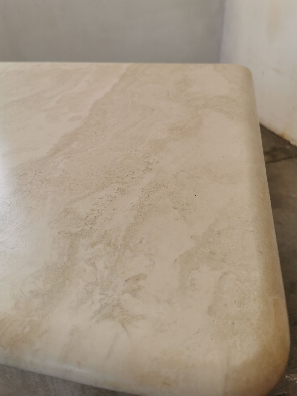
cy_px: 198
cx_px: 148
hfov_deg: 51.4
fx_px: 309
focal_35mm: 27
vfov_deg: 65.3
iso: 50
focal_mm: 5.56
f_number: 1.6
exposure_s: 1/194
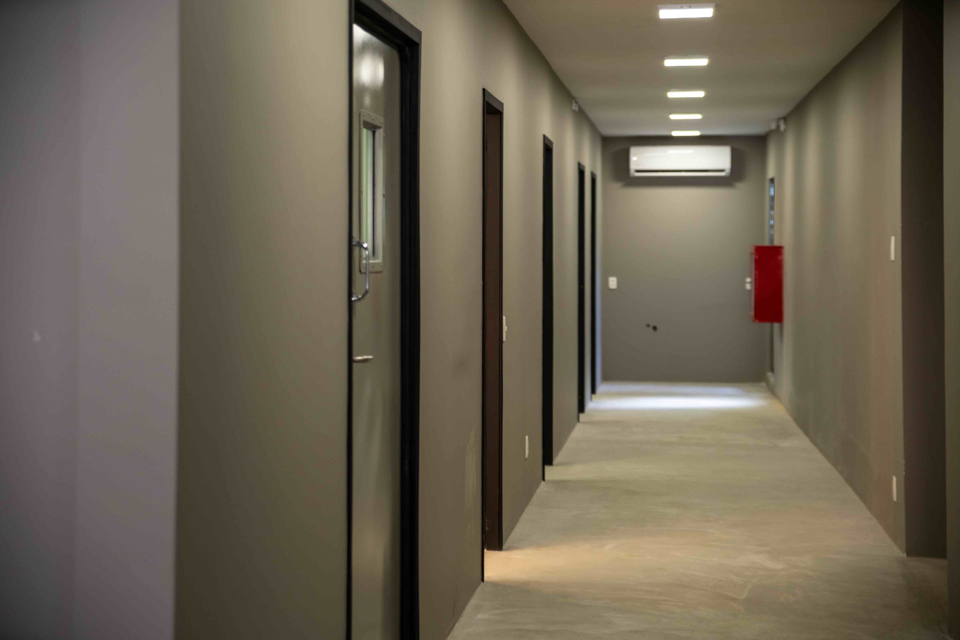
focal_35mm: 62
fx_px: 1653
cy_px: 320
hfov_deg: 32.4
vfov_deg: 21.9
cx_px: 480
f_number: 2.8
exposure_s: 1/80
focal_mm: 62
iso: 200
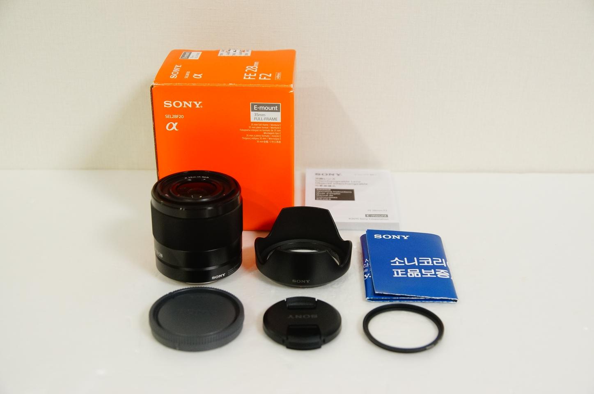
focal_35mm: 52
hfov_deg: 37.9
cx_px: 297
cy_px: 197
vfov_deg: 25.7
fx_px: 865
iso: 1000
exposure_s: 1/60
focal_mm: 35
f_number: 4
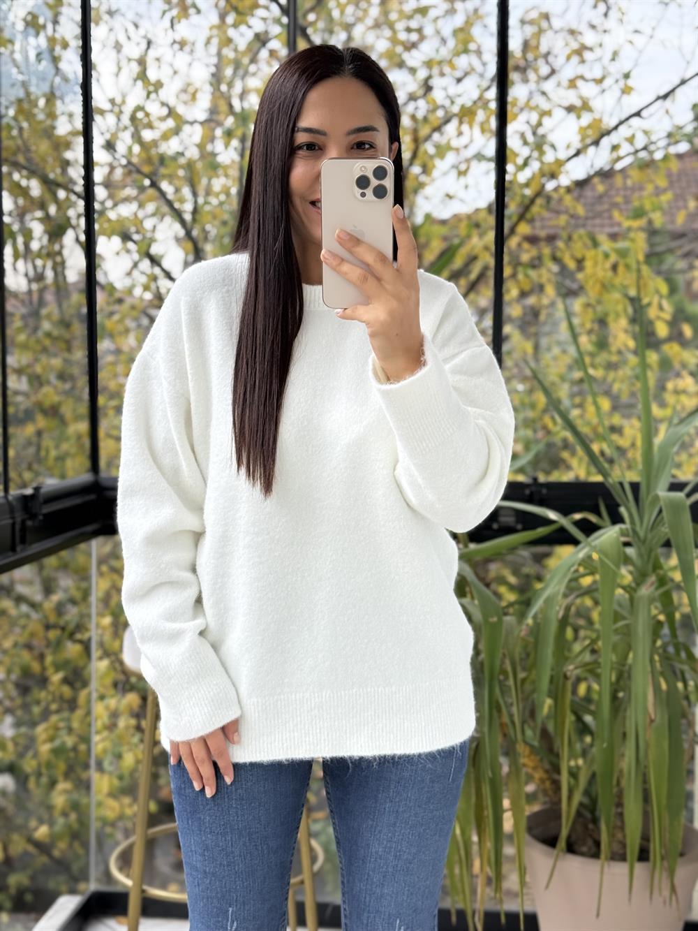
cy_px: 466
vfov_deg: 39.7
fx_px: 1290
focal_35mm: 48
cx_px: 349
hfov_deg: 30.3
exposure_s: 1/282
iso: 100
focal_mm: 6.76
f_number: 1.78
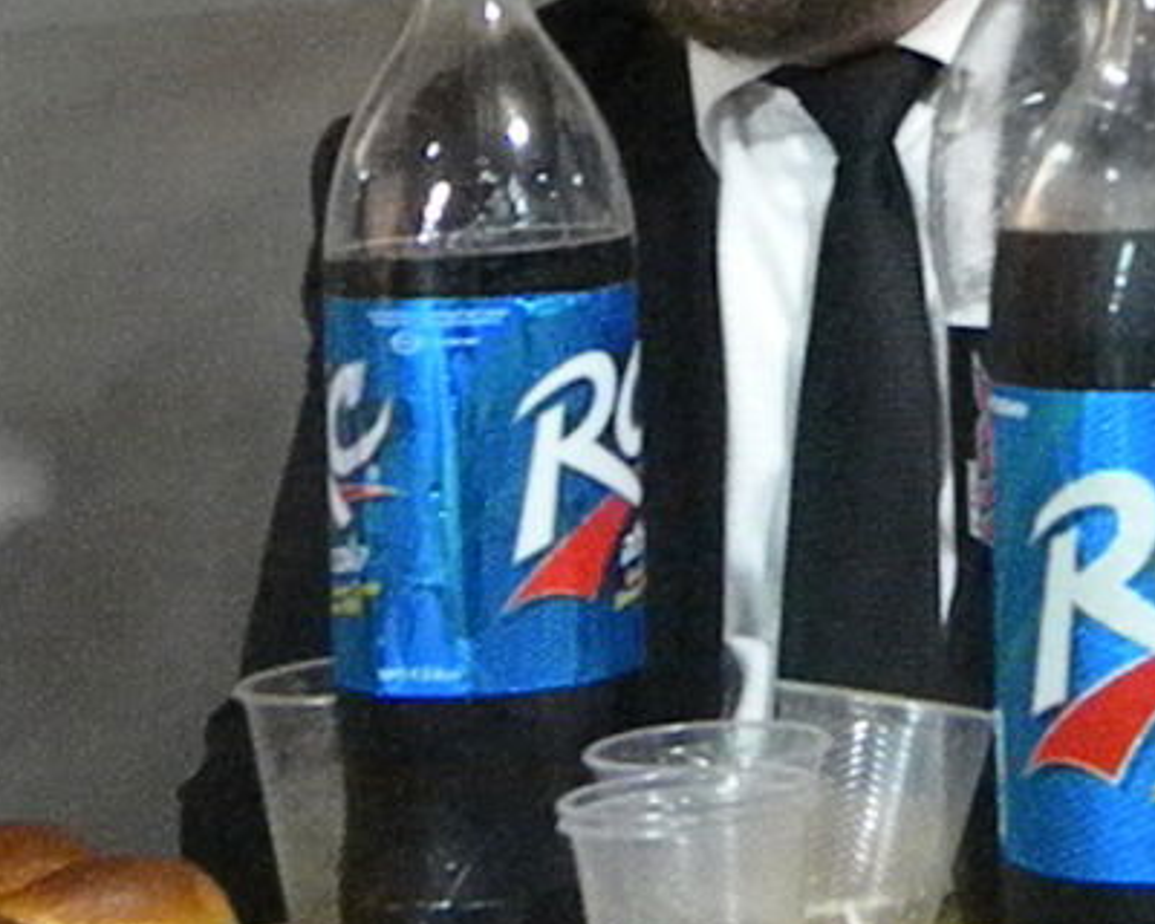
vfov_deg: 10.9
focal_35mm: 140
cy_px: -52
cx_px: 1409
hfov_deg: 13.4
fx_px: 4786
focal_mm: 10.1
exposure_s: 1/32.2
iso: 3200
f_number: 4.1
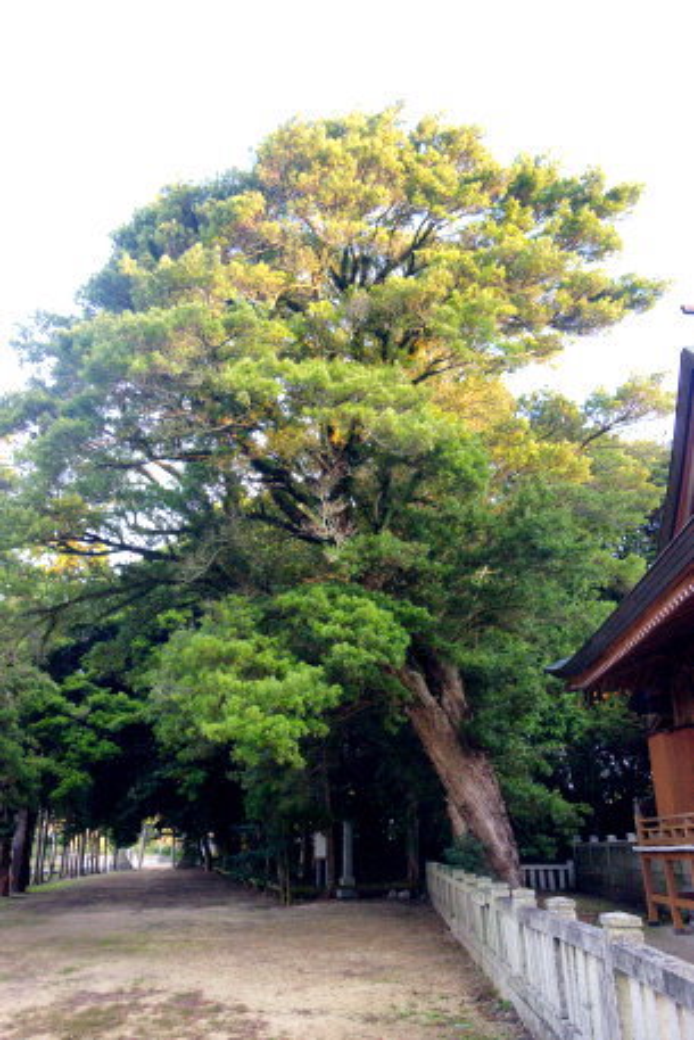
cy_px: 520
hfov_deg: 46.4
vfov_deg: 65.5
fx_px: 809
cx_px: 347
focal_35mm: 28
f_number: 8
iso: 1250
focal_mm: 28
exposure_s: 1/80
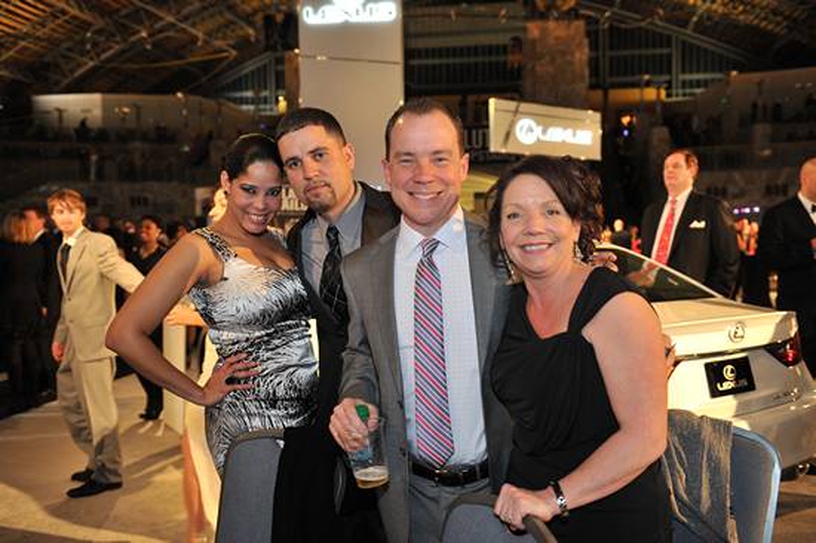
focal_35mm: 35
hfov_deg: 54.5
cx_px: 408
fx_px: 793
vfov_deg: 37.8
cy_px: 272
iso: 1250
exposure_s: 1/80
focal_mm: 35
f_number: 3.5
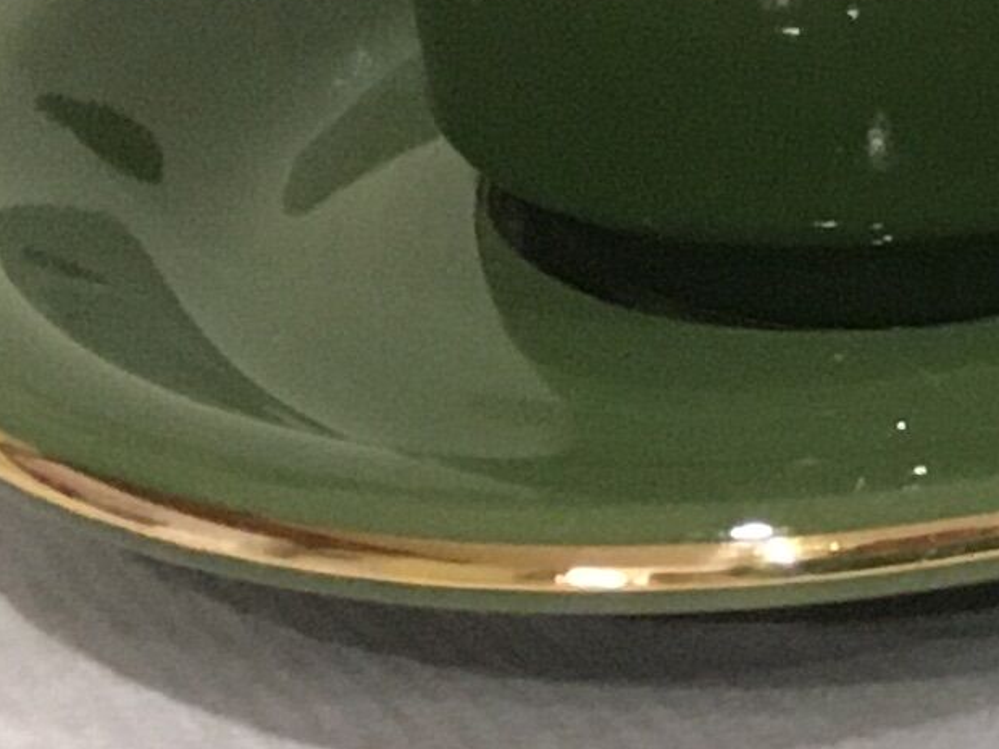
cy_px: -786
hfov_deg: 8.6
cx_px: 3016
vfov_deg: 7.5
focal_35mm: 189
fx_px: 5453
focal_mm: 4.15
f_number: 2.2
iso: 160
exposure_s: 1/33
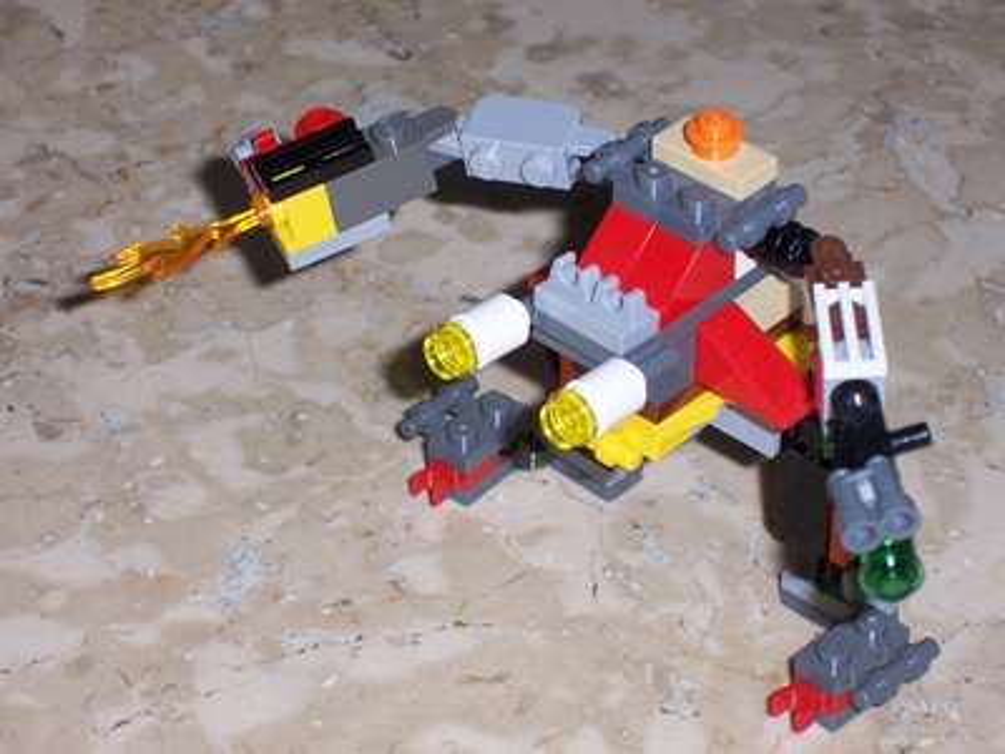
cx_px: 502
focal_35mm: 108
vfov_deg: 13.7
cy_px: 377
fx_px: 3136
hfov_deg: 18.2
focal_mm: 18.6
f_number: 4.8
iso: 125
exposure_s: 1/125
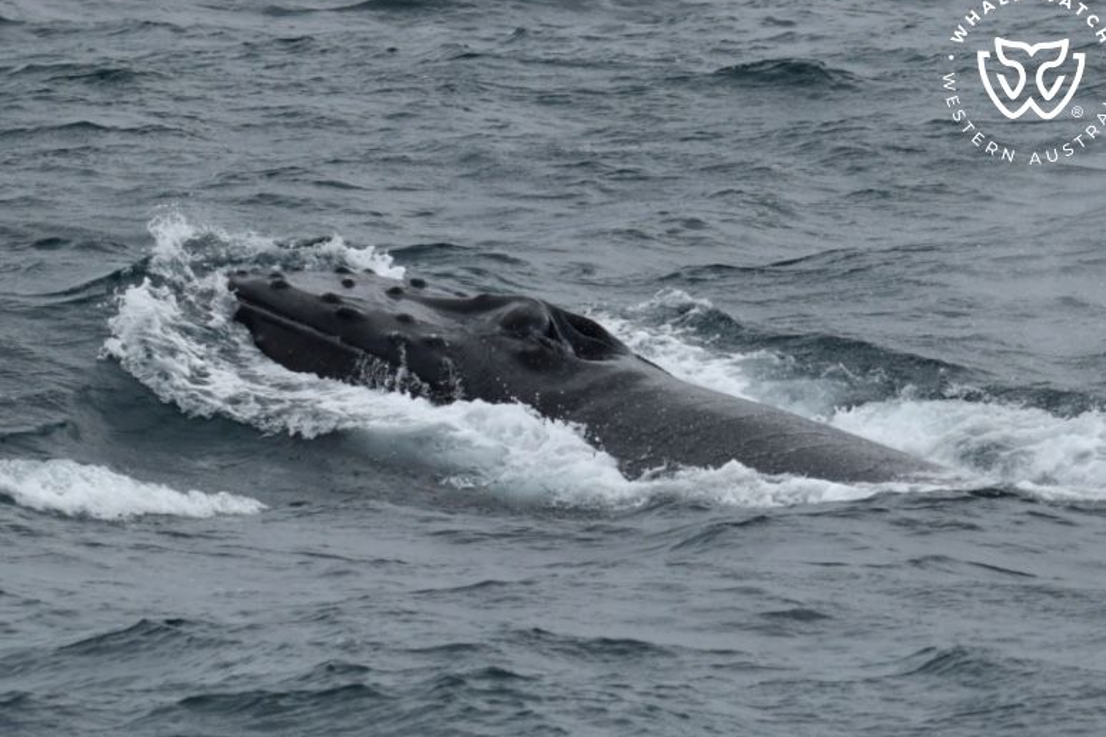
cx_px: 549
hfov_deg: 7.7
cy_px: 363
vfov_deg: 5.1
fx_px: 8262
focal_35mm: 269
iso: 800
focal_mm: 260
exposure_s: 1/8000
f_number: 5.6
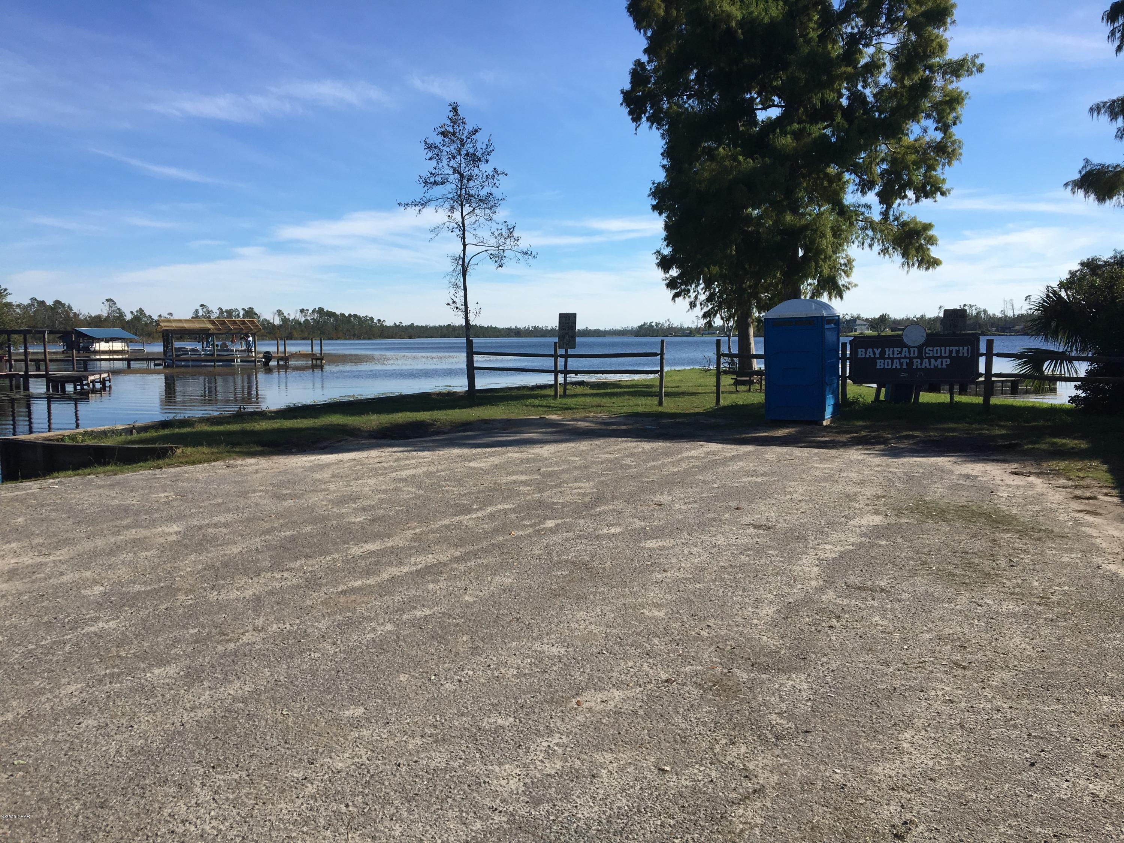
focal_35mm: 29
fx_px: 942
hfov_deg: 61.7
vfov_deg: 48.2
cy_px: 422
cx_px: 562
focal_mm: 4.15
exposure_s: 1/2137
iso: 25
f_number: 2.2
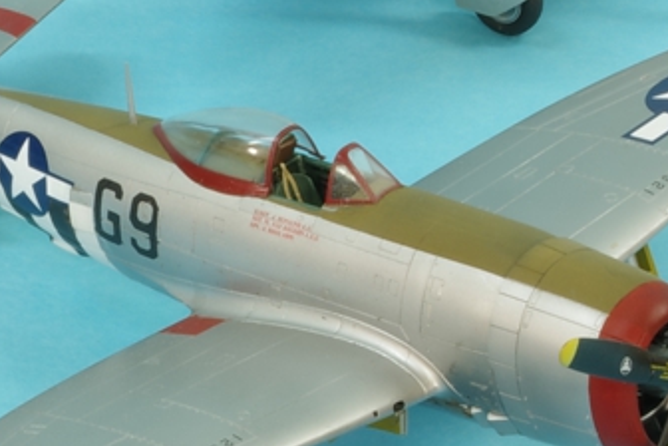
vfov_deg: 5.3
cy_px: 457
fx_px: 4768
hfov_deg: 7.9
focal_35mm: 257
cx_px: -233
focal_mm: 35
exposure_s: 6
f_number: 32
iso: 100
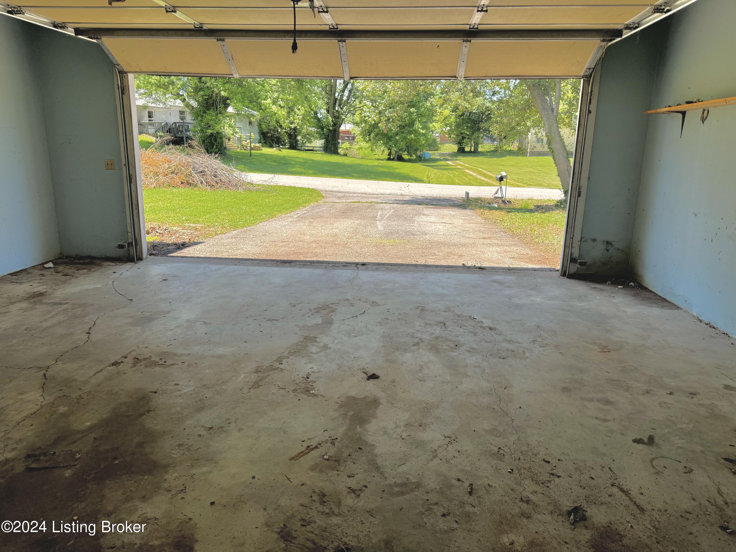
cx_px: 368
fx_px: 510
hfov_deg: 71.6
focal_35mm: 24
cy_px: 276
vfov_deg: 56.8
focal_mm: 6.76
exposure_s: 1/842
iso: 80
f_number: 1.78
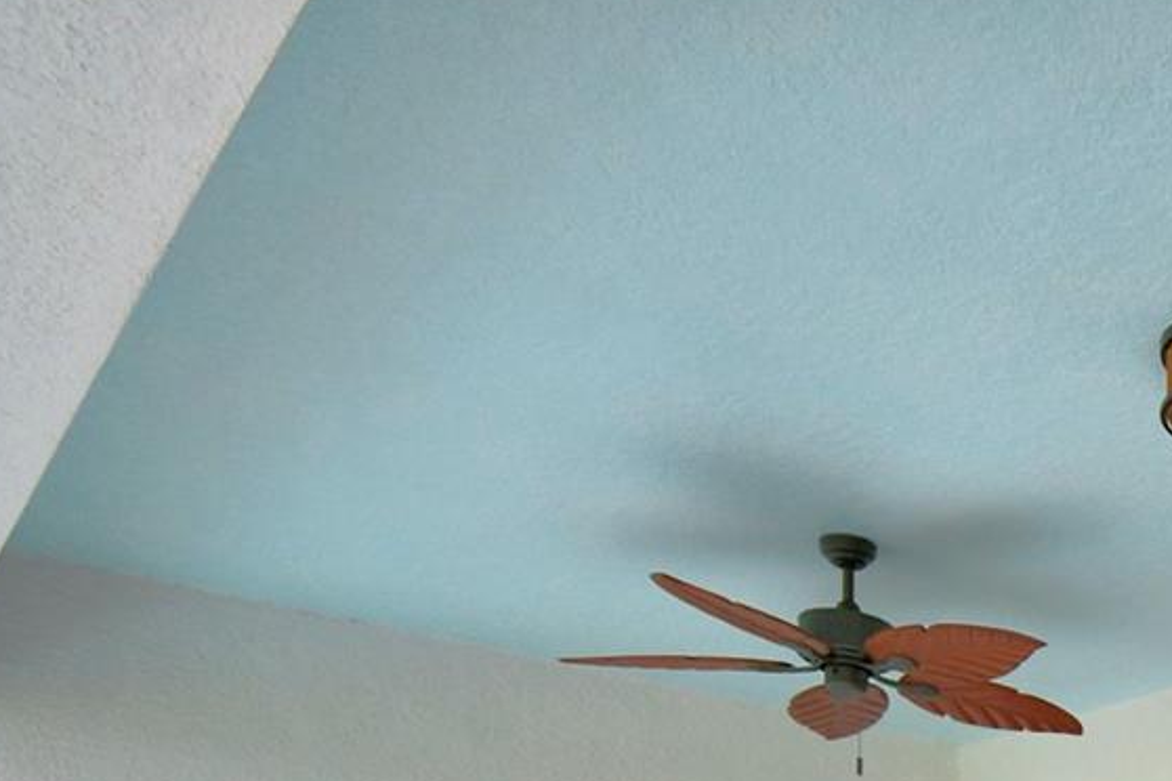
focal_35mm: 43
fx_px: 1400
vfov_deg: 25.5
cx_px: 1552
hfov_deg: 32.8
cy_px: 1090
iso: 200
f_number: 4.5
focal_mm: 10
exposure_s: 1/400
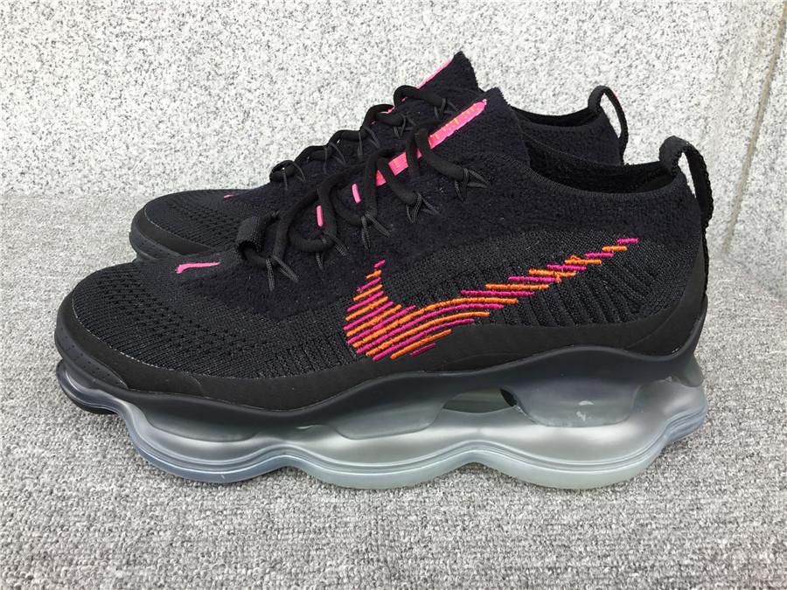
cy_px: 295
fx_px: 705
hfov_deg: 58.4
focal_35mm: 31
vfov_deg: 45.4
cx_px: 394
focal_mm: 3.3
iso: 25
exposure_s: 1/100
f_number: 2.4
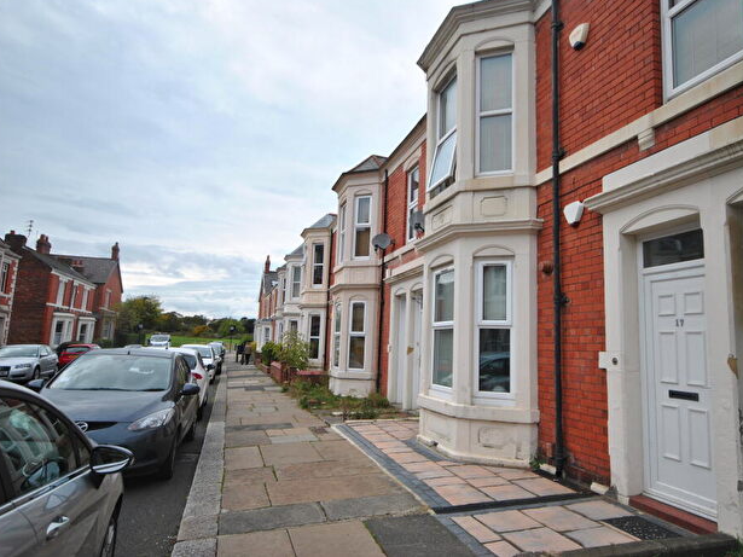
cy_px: 275
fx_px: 494
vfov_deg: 58.9
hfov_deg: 73.8
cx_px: 405
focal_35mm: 23
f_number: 5.6
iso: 110
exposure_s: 1/125
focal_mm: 14
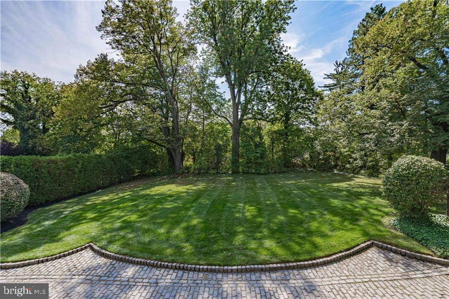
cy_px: 150
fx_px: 199
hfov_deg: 96.8
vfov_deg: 73.7
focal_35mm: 16
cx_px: 224
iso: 320
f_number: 9
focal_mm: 16
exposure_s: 1/2000
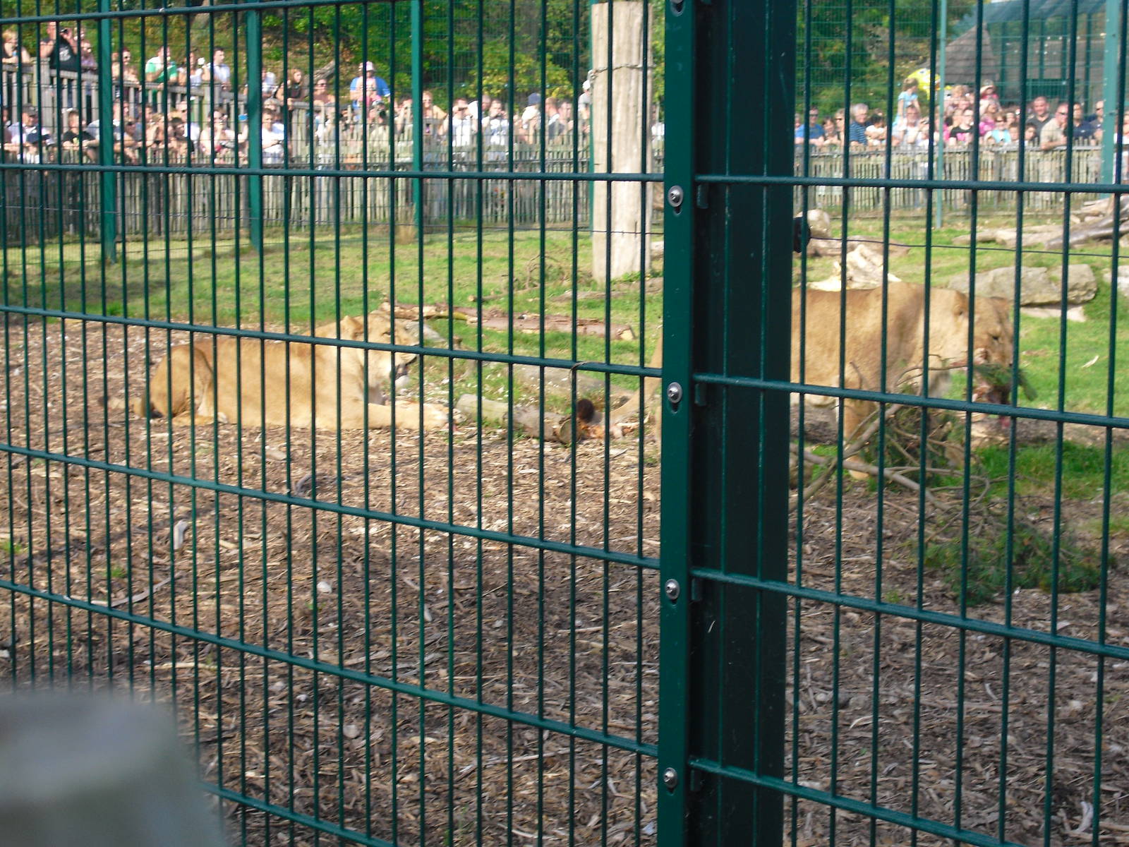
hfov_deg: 26.3
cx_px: 564
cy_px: 424
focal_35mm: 74
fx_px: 2414
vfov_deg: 19.9
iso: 100
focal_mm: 13.1
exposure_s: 1/200
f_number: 4.6
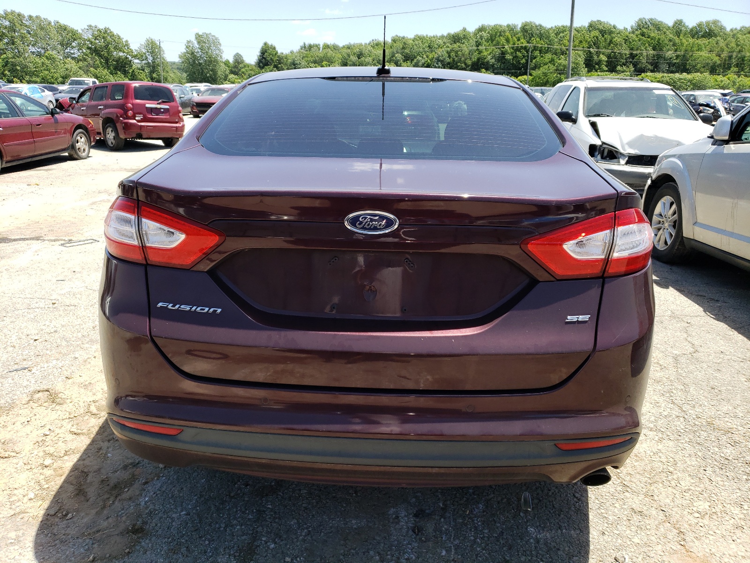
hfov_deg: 67.3
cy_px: 282
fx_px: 563
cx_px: 375
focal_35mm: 26
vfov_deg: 53.1
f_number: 1.5
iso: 50
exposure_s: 1/1429
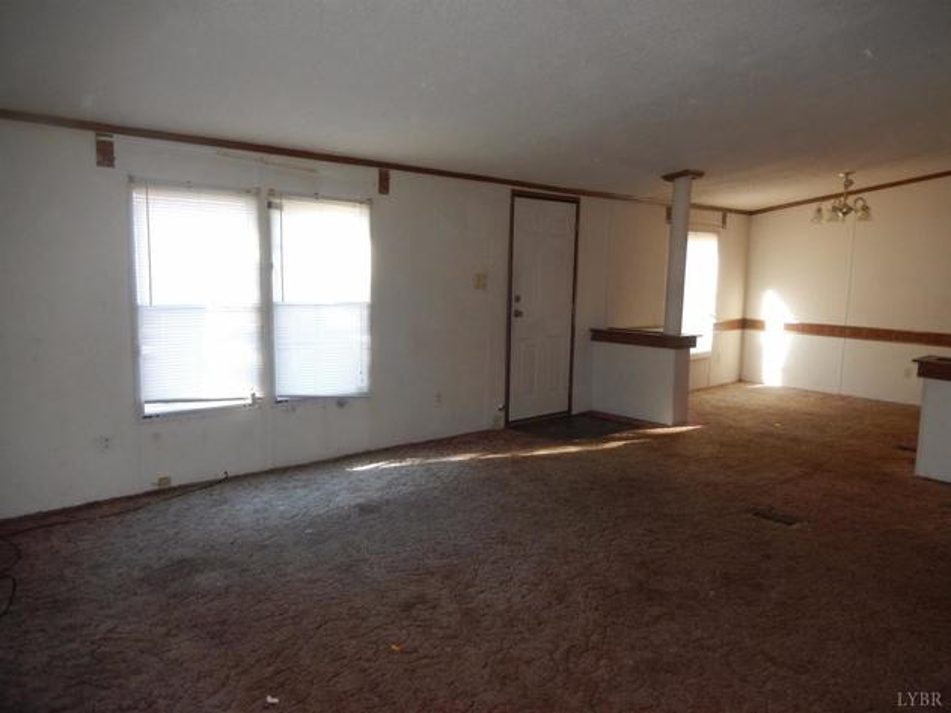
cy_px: 356
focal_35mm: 25
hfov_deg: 69.4
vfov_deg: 54.9
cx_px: 476
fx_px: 687
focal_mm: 4.5
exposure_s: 1/30
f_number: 3.4
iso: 200
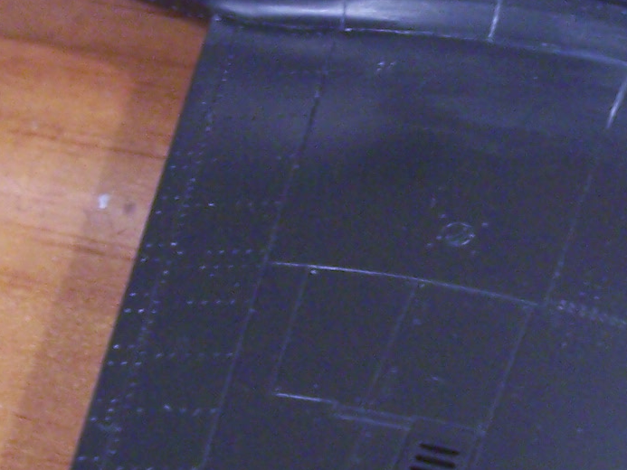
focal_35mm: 113
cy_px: 185
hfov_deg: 17.3
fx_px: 2047
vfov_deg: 13.1
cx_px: 510
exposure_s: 1/30
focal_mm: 5.6
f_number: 2.7
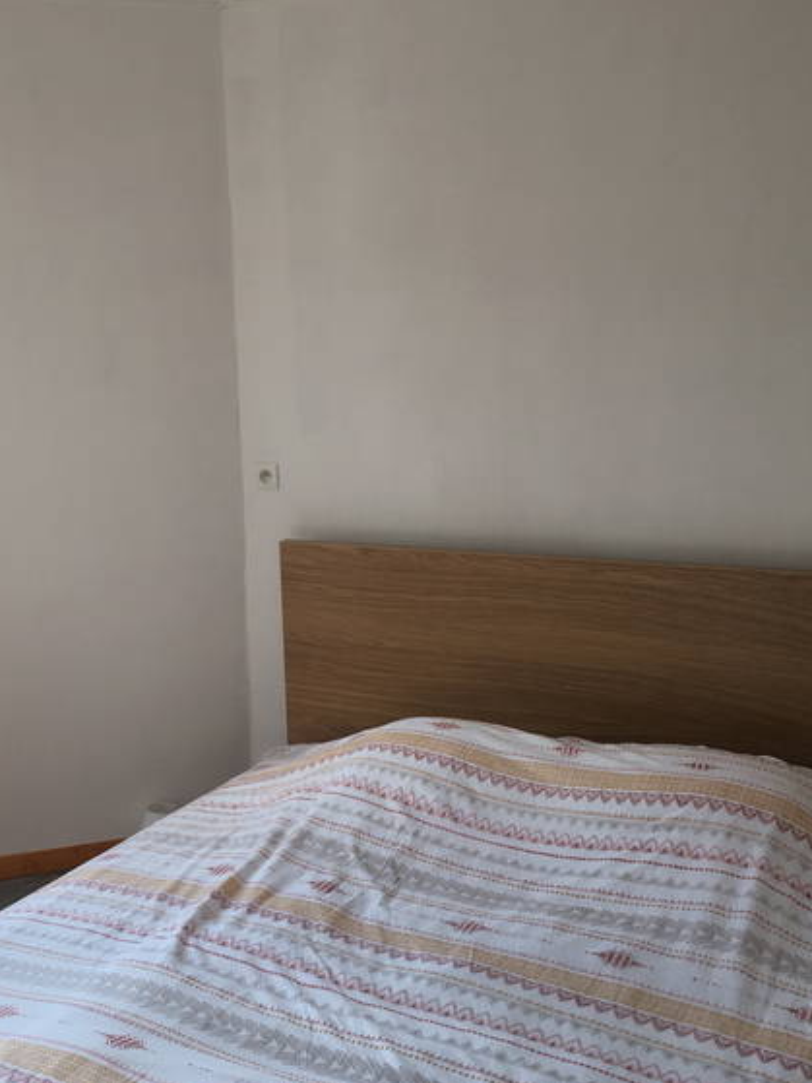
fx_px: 1283
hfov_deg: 35.0
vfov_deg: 45.8
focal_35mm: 41
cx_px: 312
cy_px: 554
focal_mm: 4.15
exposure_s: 1/127
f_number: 2.2
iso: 25
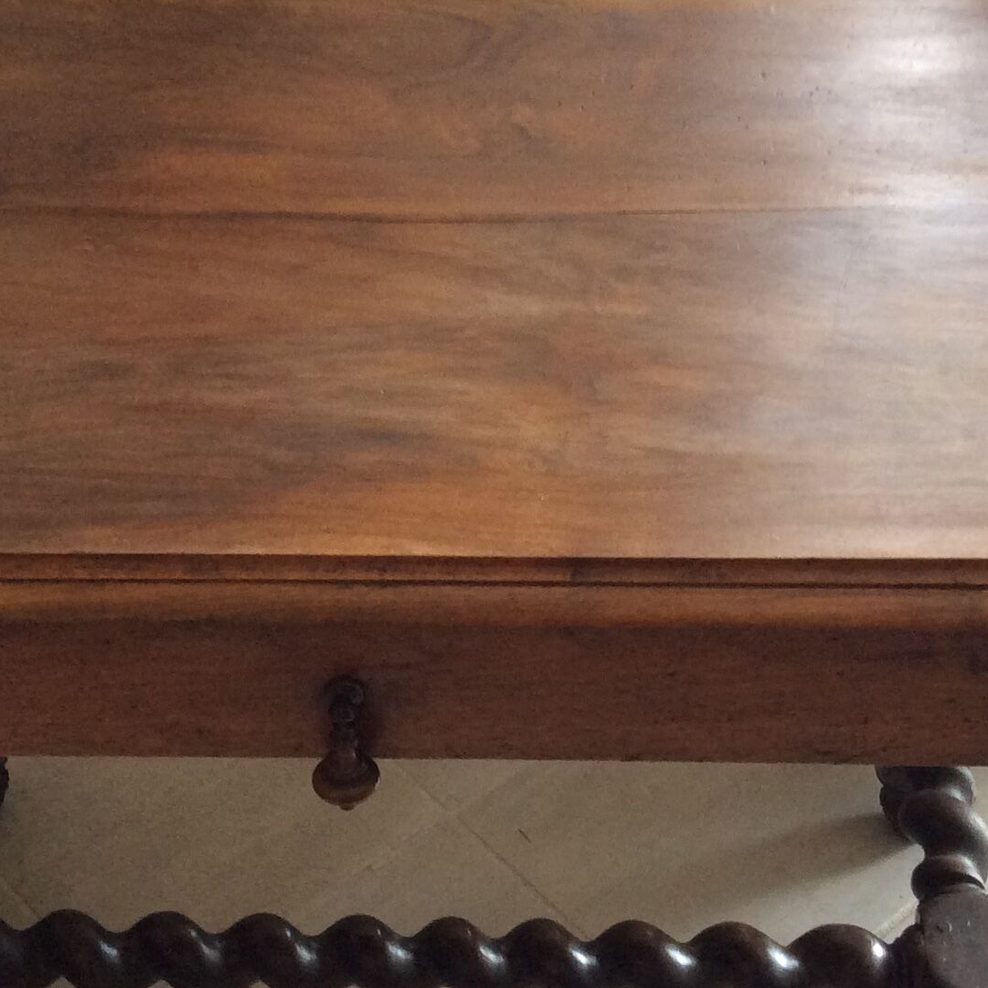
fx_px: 2196
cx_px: 461
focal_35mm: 68
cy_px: 540
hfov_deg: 25.4
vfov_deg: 25.3
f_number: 2.4
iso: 100
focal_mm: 3.3
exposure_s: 1/25
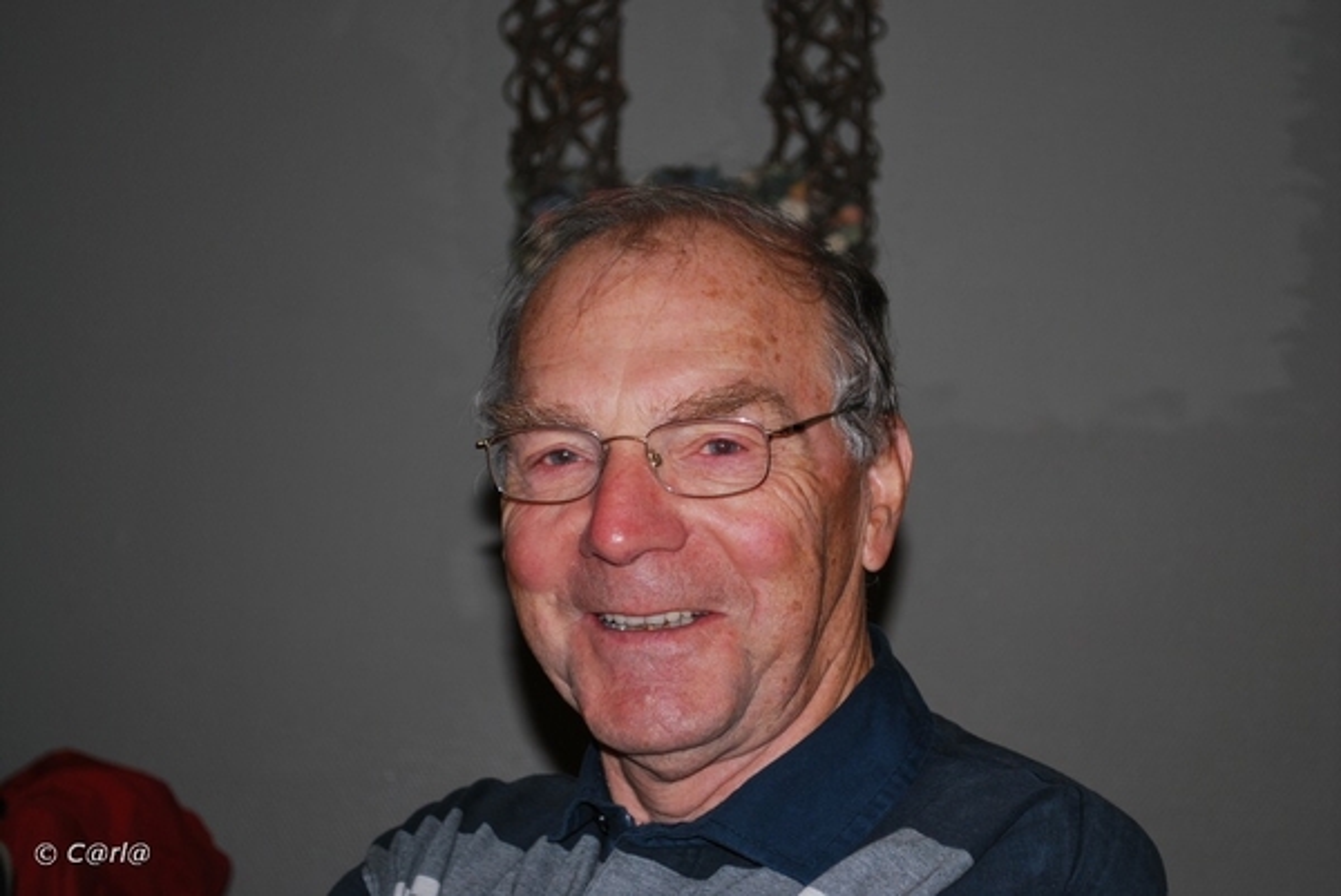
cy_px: 448
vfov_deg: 16.6
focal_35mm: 82
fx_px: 3075
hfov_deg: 24.6
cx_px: 670
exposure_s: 1/60
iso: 200
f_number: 5.6
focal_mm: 55
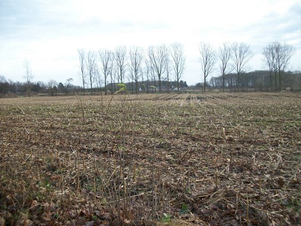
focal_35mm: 32
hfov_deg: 56.8
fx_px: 278
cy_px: 113
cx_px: 150
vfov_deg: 44.2
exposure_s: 1/200
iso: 80
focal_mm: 5.7
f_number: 2.9
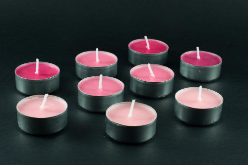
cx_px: 124
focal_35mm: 75
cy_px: 82
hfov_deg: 27.0
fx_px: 516
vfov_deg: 18.2
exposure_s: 1/4
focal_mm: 50
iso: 100
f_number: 16
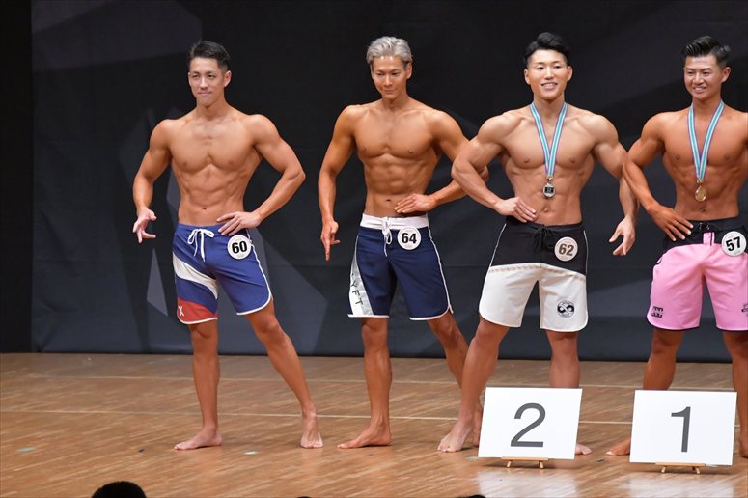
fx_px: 5607
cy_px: 249
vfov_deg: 5.1
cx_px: 374
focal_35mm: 270
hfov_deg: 7.6
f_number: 5.6
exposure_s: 1/400
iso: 6400
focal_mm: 180
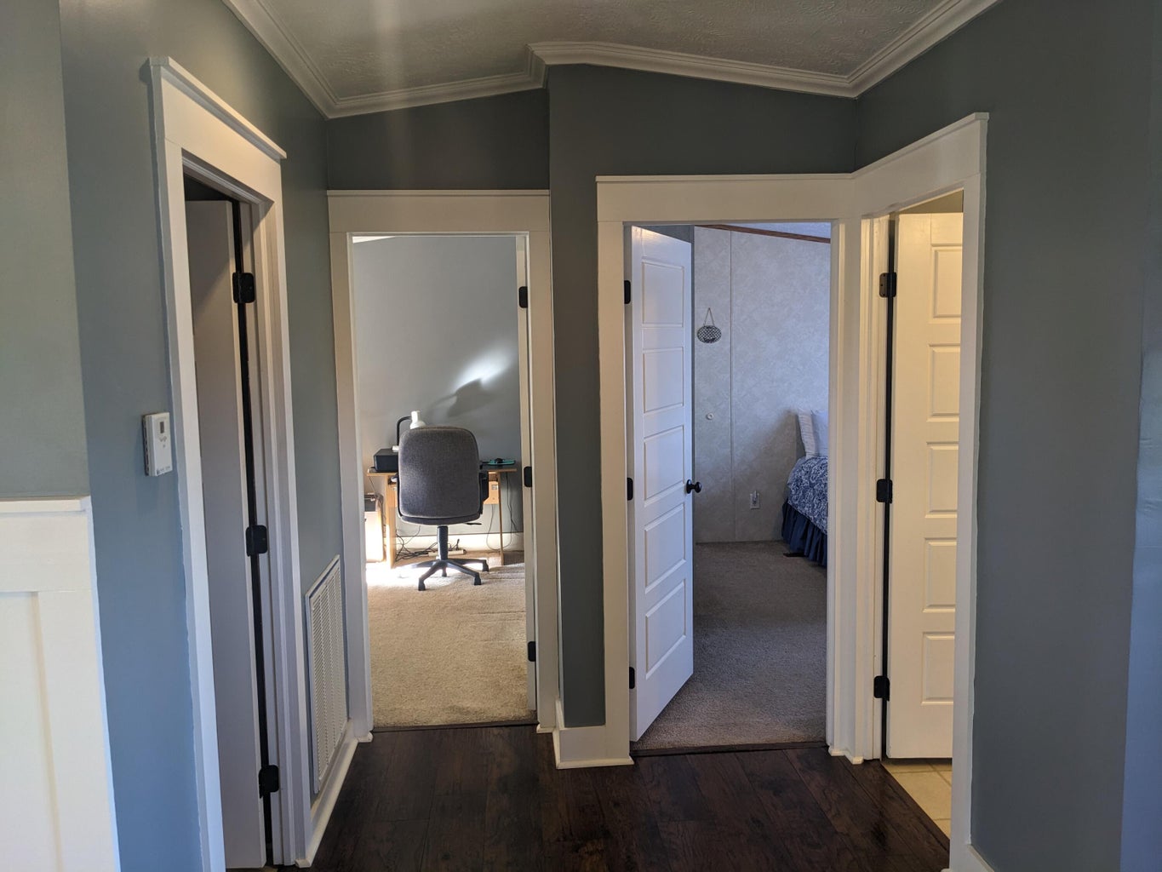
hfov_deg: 65.3
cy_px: 436
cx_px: 581
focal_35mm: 27
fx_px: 906
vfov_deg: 51.4
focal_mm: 4.38
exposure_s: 1/40
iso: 66
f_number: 1.73
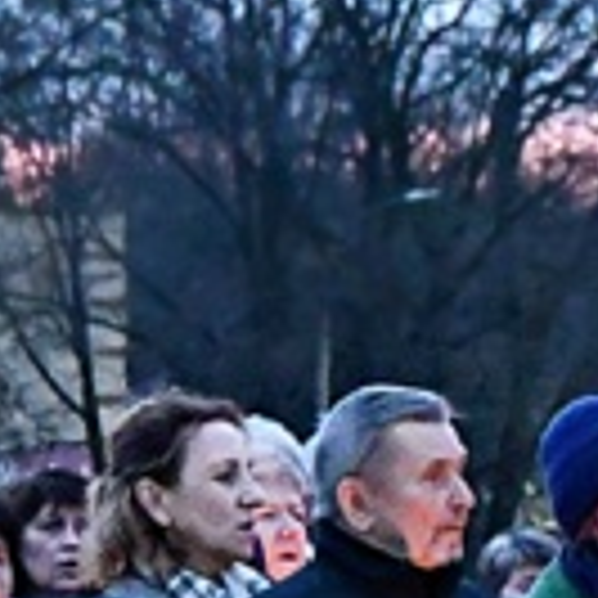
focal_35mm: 489
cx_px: -1057
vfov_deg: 3.6
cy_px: 609
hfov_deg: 3.5
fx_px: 9557
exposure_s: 1/60
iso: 11400
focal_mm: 50
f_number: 4.8
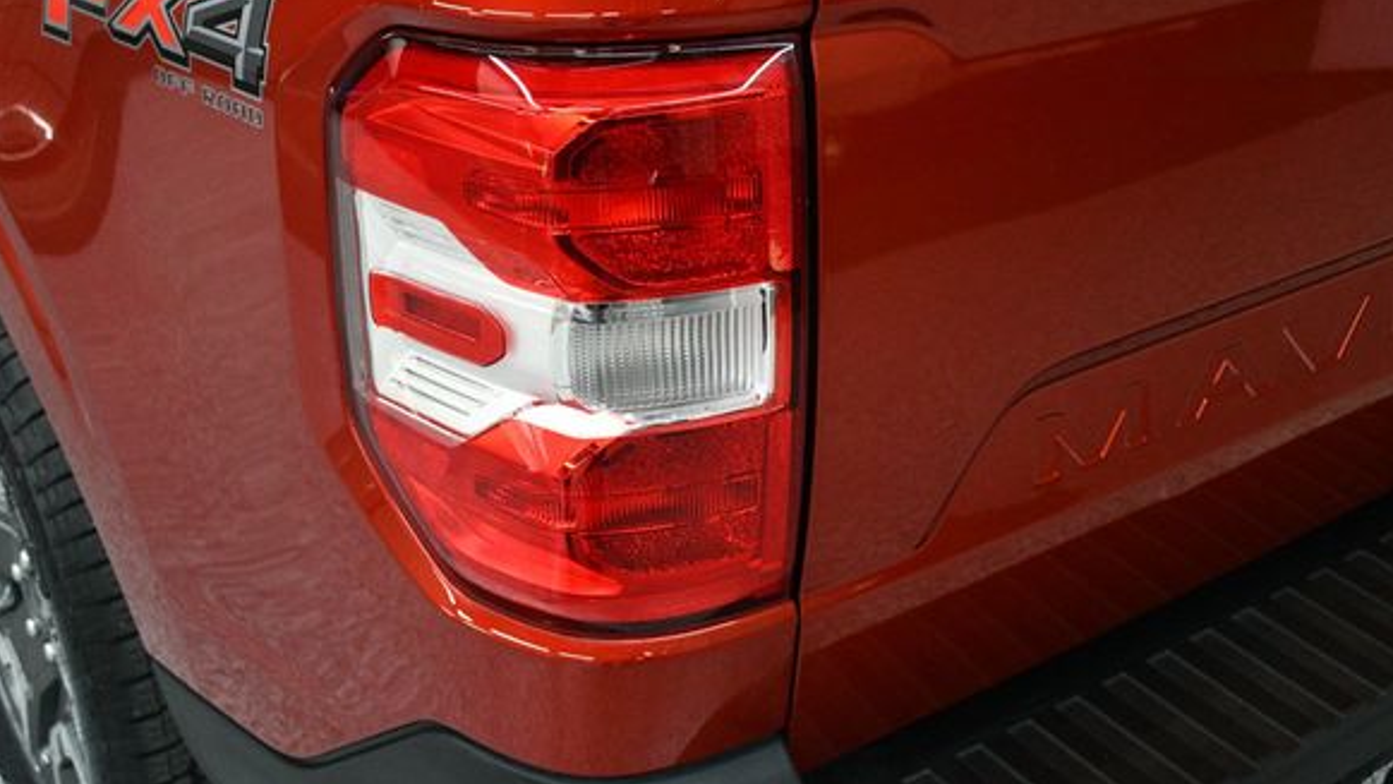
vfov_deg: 26.5
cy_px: 343
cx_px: 647
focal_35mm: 45
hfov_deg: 45.4
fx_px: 1662
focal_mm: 26
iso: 2500
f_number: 3.8
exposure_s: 1/125
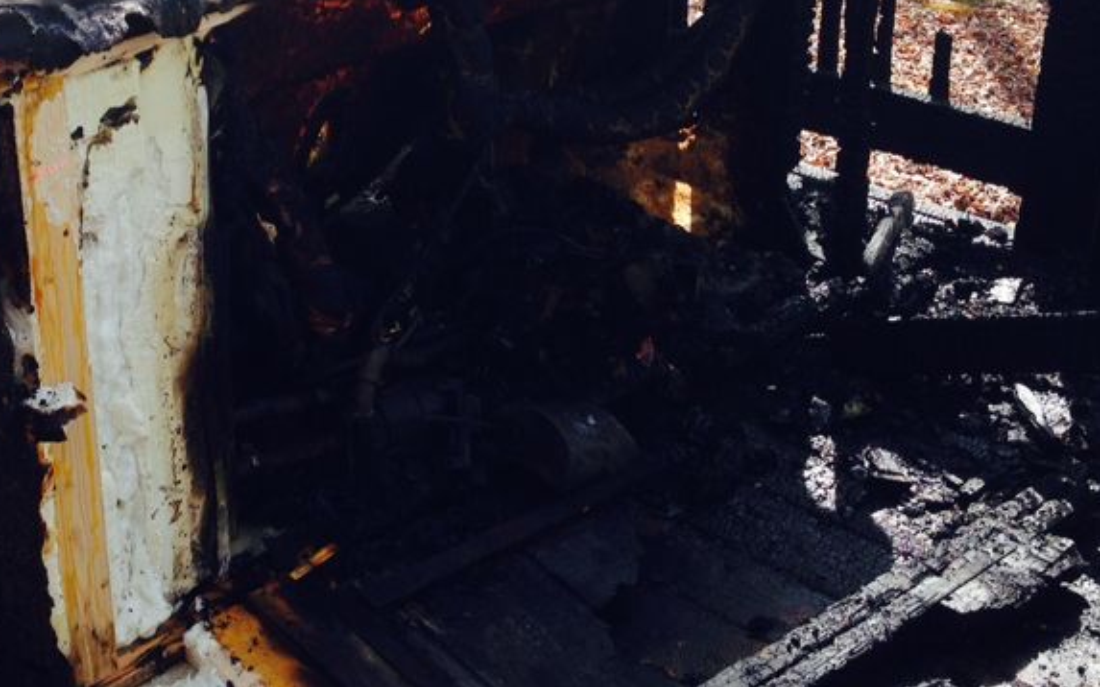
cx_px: 440
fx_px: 1829
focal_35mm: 61
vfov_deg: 21.2
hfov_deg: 33.4
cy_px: 211
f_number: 2.4
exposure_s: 1/516
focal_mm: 4.12
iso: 50
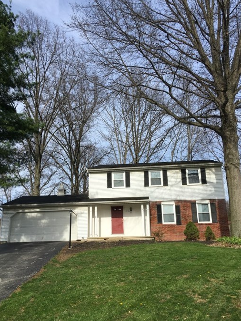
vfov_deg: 55.3
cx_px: 113
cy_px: 166
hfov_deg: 42.9
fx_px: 306
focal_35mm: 33
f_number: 2.2
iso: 25
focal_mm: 4.15
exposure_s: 1/1068
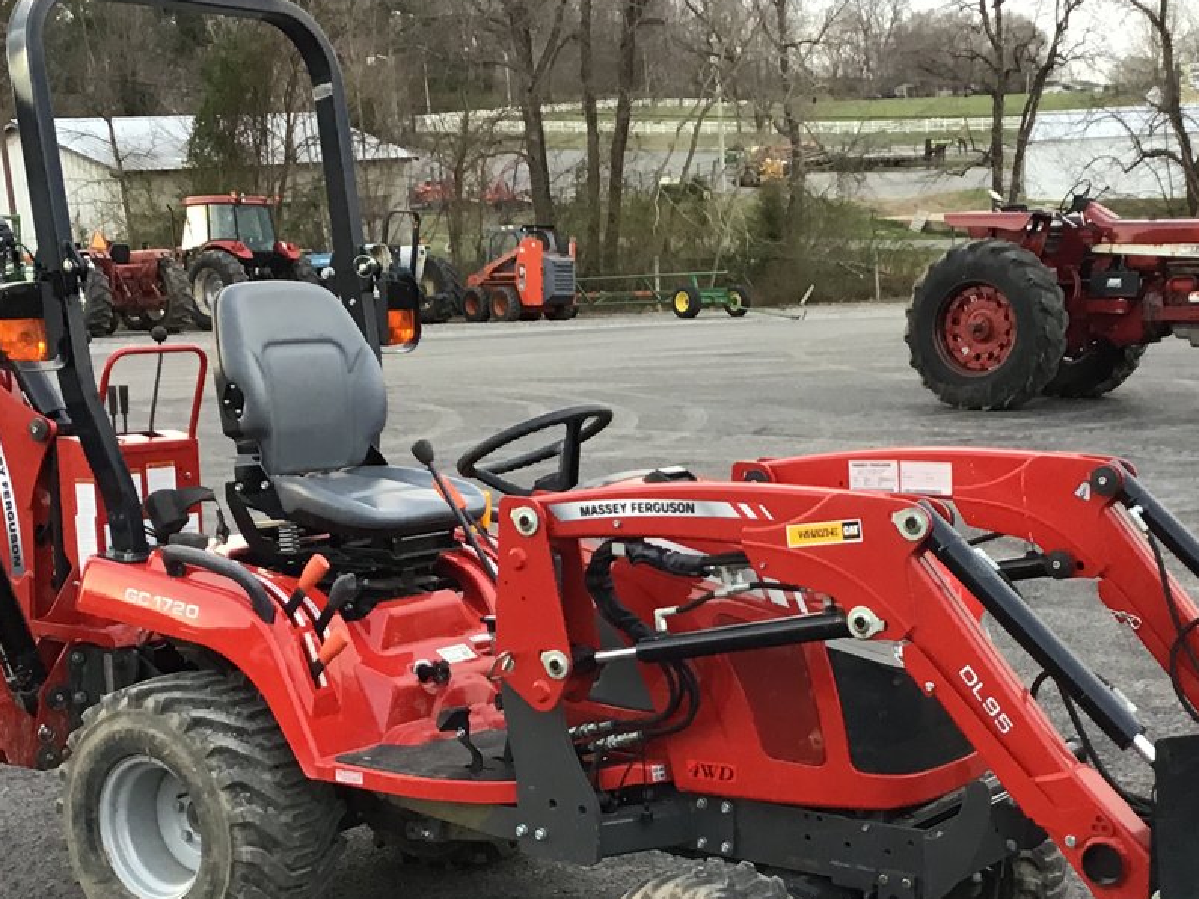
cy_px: 616
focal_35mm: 59
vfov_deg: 24.7
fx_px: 2043
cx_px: 728
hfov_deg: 32.6
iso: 40
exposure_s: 1/30
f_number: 2.4
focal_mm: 3.3
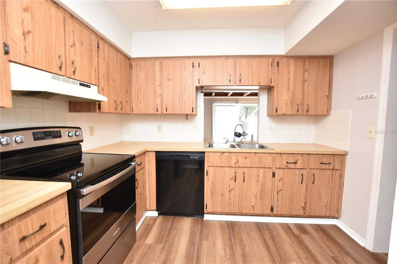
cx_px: 198
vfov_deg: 77.3
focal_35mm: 15
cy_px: 132
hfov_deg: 100.4
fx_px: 165
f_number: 4
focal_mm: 10
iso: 220
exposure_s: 1/60
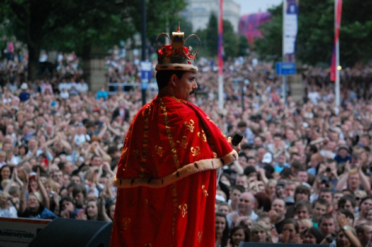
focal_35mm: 105
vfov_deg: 13.0
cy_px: 124
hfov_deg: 19.5
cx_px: 186
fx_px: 1084
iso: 1600
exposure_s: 1/400
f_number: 4
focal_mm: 70
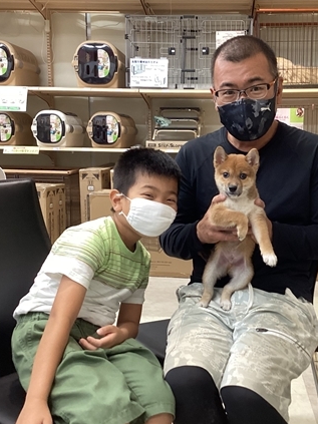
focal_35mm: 44
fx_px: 539
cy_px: 225
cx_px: 208
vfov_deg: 42.9
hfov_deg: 32.6
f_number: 2.4
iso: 200
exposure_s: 1/60
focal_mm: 3.3
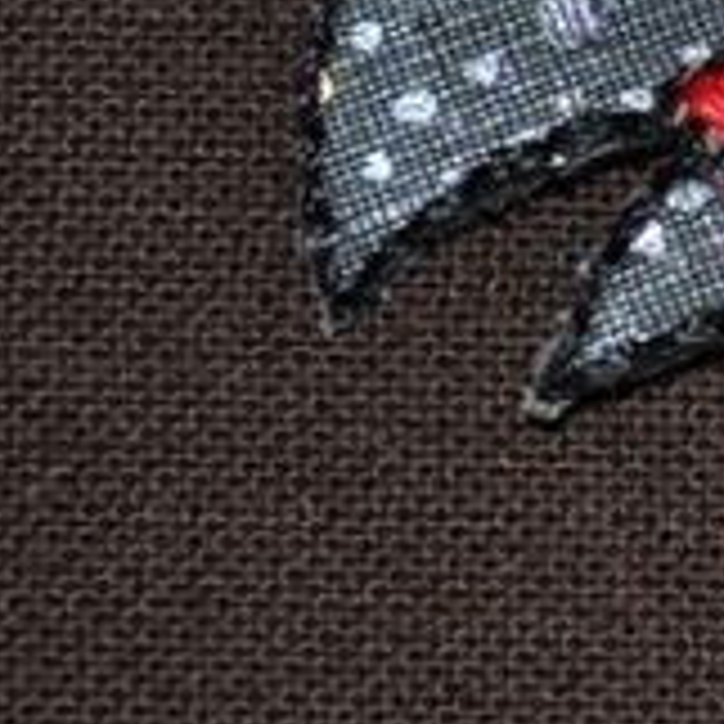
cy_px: -56
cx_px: 1435
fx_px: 5987
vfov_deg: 6.9
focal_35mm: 253
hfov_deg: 6.7
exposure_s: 1/60
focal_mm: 40
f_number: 5.3
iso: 200
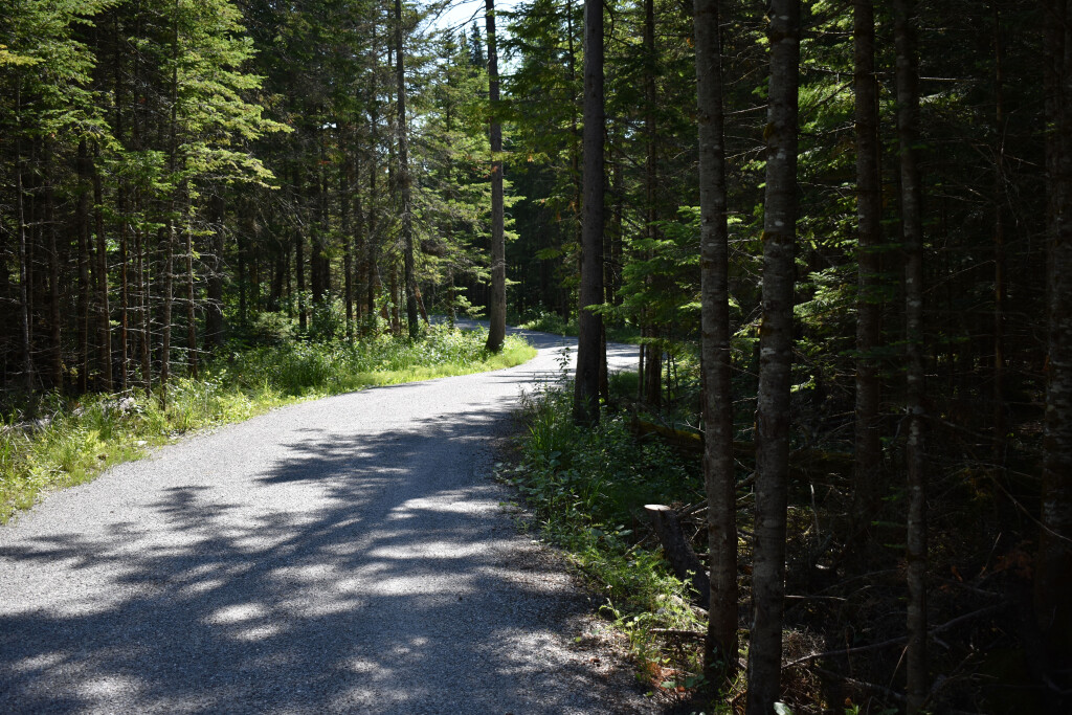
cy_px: 358
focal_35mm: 42
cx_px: 536
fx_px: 1251
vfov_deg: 31.9
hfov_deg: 46.4
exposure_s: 1/400
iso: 100
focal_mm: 28
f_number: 4.2
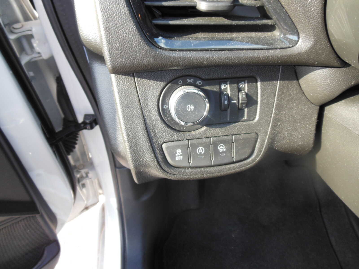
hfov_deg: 69.4
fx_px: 259
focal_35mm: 25
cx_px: 180
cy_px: 134
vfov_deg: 54.9
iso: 125
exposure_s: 1/60
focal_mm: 4.5
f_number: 3.2
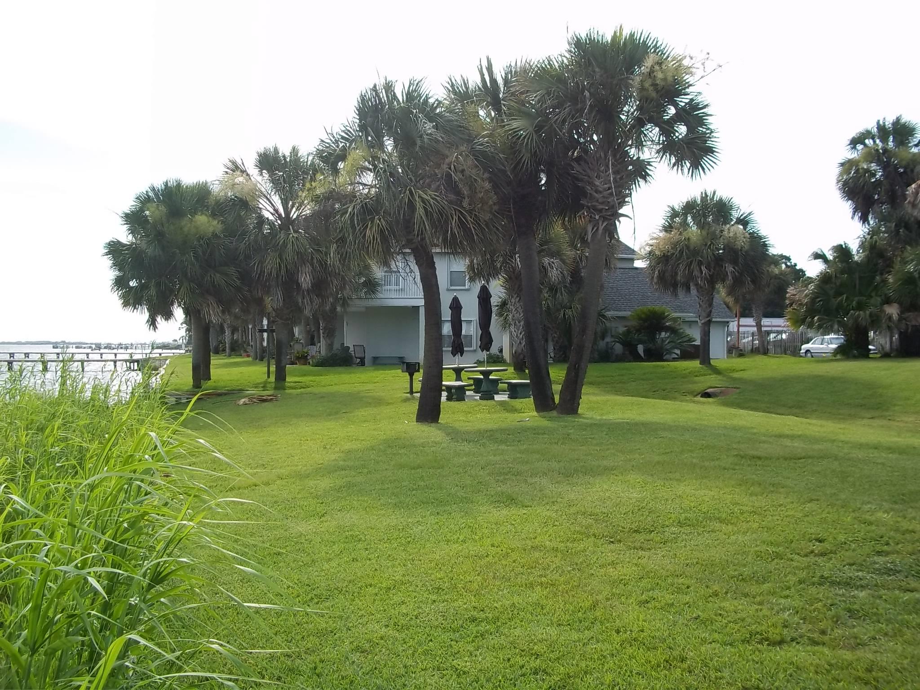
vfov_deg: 39.7
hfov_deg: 51.4
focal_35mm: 36
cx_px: 460
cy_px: 345
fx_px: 957
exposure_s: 1/400
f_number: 3.1
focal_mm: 6.5
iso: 80
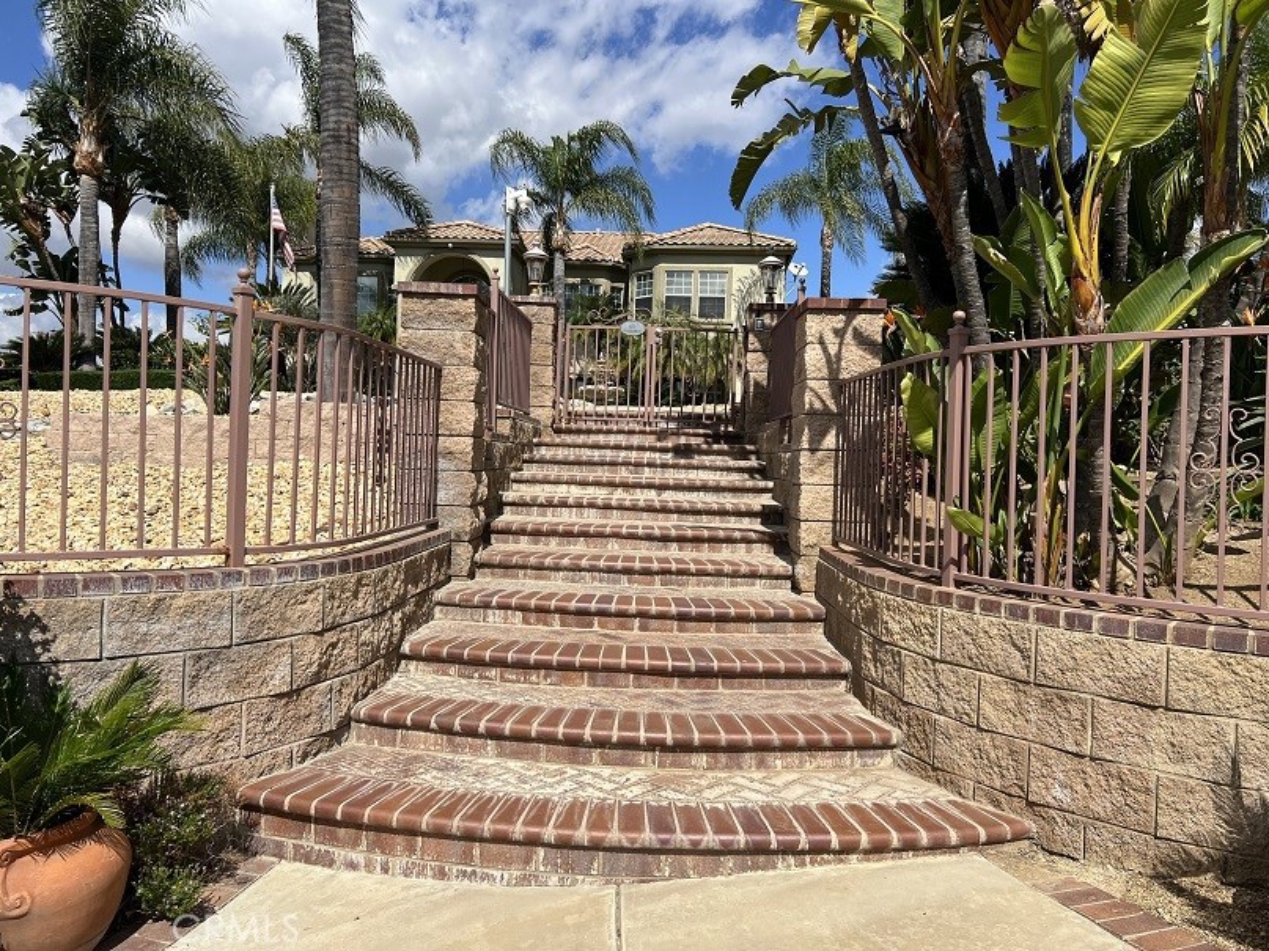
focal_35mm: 26
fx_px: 953
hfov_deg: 67.3
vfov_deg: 53.1
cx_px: 634
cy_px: 476
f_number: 1.5
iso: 50
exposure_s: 1/6211
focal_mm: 5.7
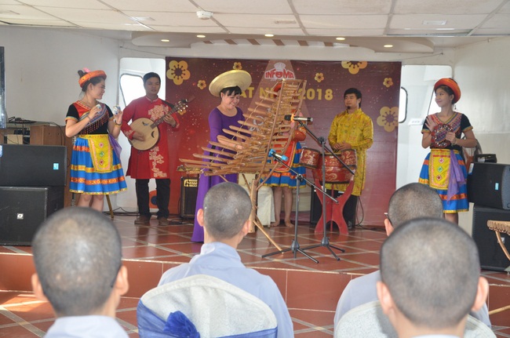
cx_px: 255
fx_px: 721
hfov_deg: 38.9
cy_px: 169
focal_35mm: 51
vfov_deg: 26.4
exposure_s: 1/200
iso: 1000
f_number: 5
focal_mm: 34
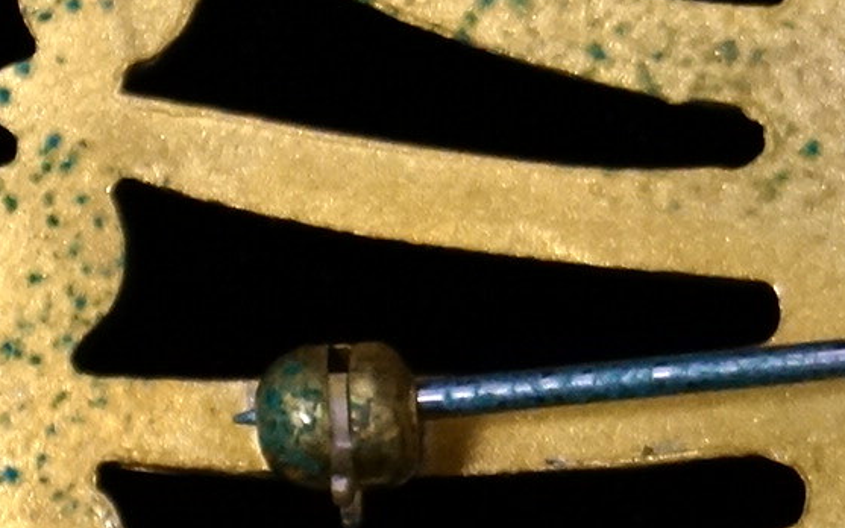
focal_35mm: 369
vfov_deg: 3.6
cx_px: 1079
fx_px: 8502
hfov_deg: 5.7
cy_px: 355
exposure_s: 1/100
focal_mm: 55
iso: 1250
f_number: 5.6
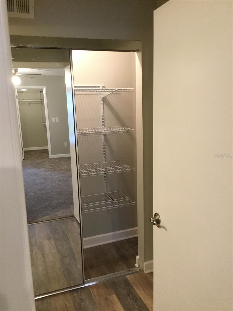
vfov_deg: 58.4
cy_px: 156
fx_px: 278
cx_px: 116
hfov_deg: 45.4
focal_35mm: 31
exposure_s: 1/30
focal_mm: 3.3
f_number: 2.4
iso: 200
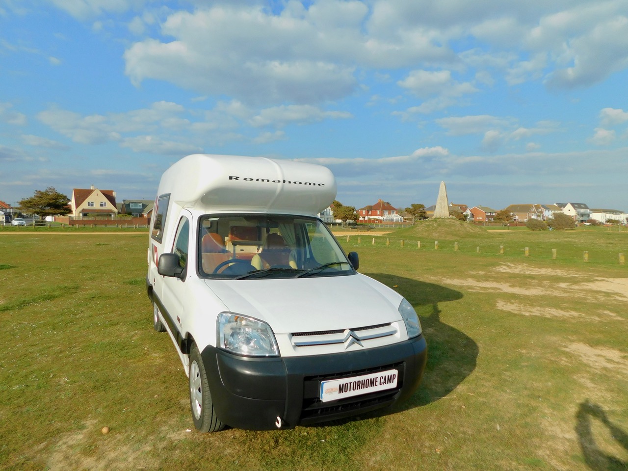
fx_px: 417
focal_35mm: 23
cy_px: 236
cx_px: 314
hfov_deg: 73.9
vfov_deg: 58.9
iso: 125
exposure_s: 1/500
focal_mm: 4
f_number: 6
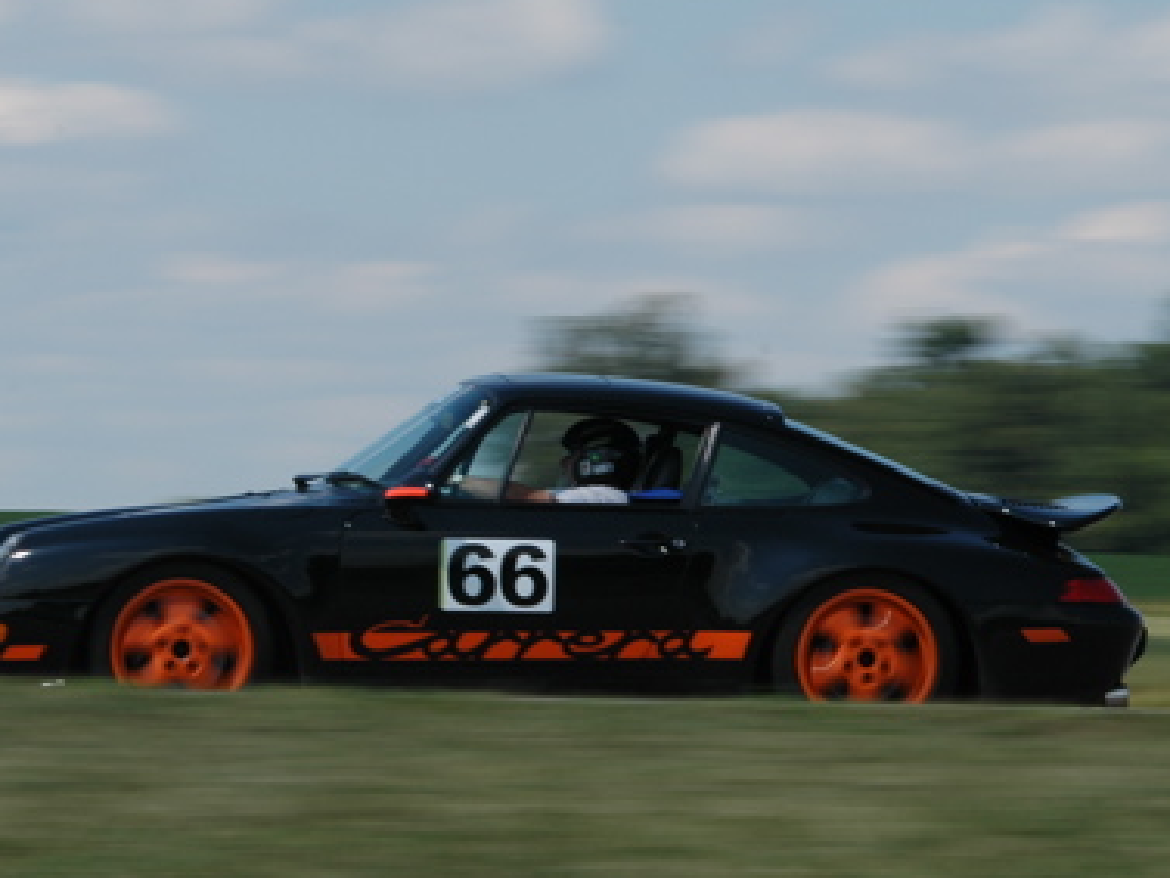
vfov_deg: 5.5
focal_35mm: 269
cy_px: 489
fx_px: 9095
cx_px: 286
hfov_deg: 7.4
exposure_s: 1/160
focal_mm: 110
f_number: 18
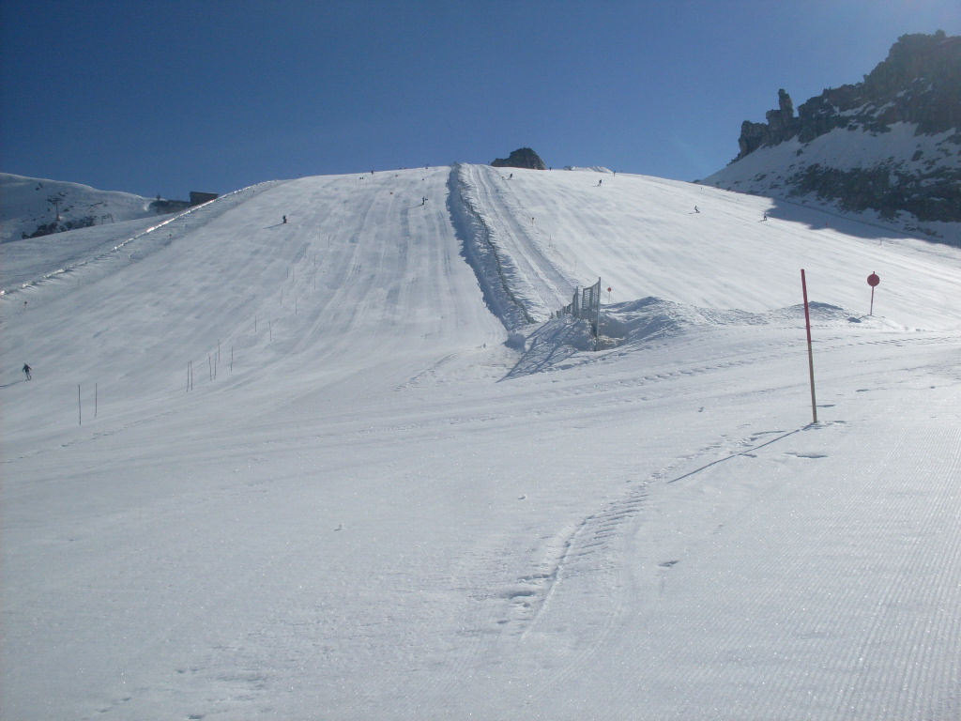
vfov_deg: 37.7
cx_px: 480
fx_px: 1055
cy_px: 360
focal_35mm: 38
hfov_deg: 49.0
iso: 80
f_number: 8.4
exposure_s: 1/750
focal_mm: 6.3
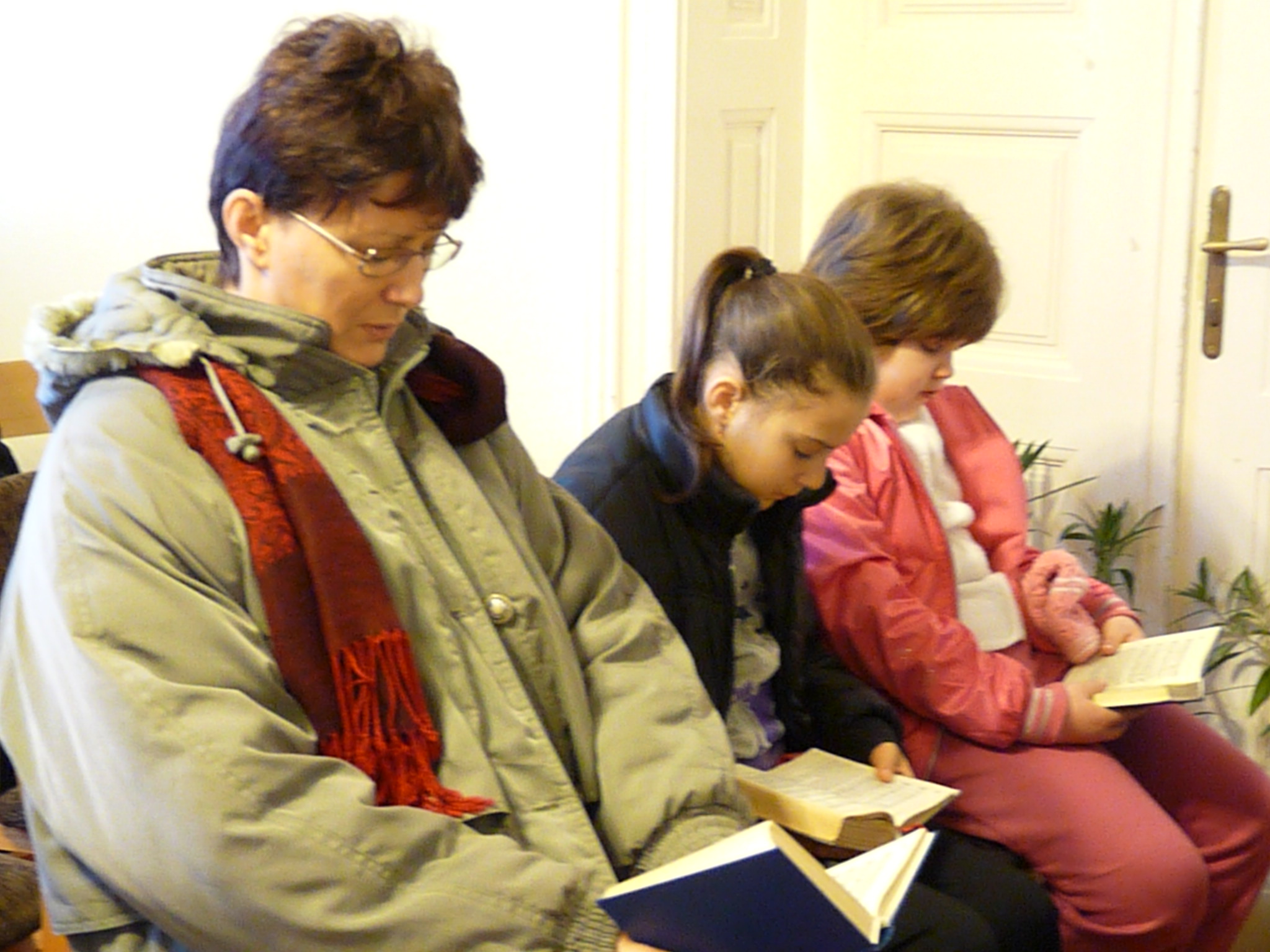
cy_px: 476
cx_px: 635
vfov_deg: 22.6
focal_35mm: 65
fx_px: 2385
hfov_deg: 29.8
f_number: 3.4
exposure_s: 1/20
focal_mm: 11.5
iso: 1600
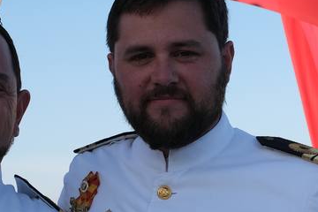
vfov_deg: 11.4
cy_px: 187
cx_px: 86
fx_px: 1060
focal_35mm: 120
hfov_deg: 17.0
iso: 160
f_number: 5.6
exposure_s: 1/280
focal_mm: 21.3
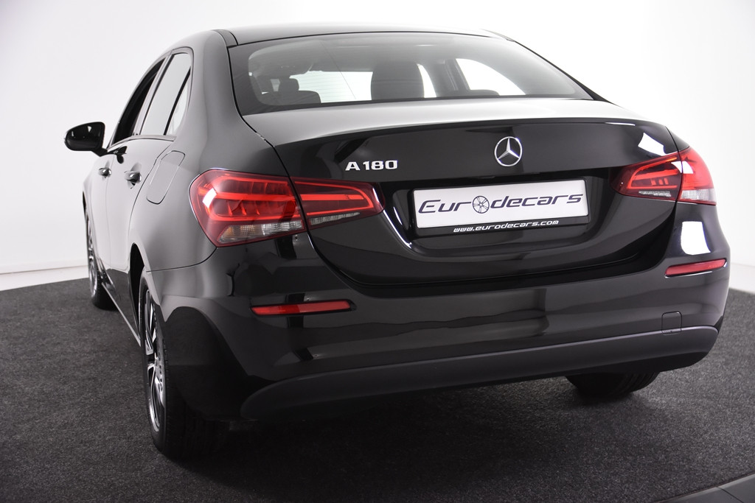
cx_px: 378
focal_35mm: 51
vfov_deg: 26.5
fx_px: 1070
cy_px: 252
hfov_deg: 38.9
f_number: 4
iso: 1600
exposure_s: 1/60
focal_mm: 34
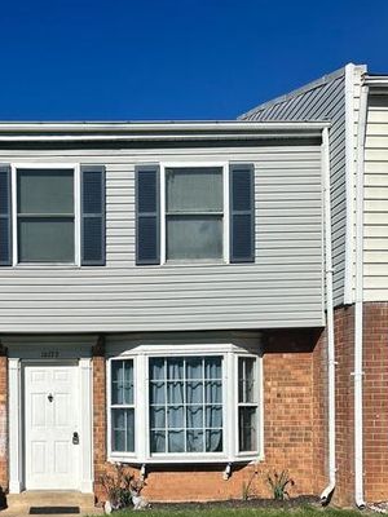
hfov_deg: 34.8
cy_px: 406
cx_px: 74
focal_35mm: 40
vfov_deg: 44.7
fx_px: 598
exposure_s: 1/10753
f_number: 1.78
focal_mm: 6.86
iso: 80
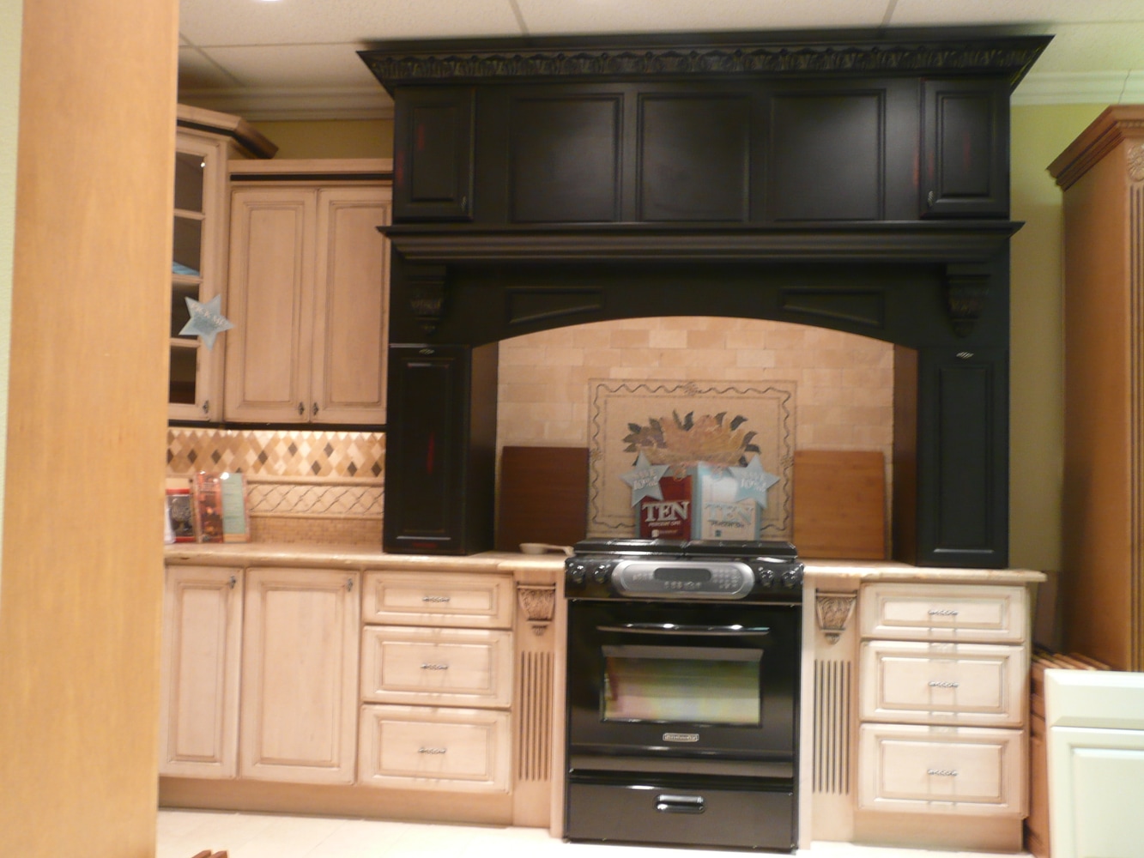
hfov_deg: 51.4
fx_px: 1190
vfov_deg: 39.7
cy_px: 429
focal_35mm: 36
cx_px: 572
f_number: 3.7
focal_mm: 5.8
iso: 200
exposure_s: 1/4
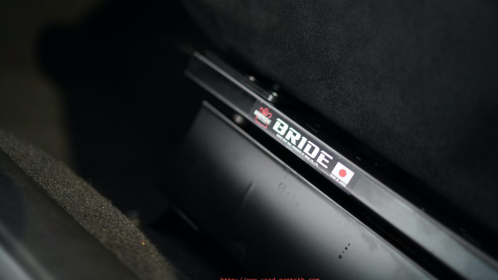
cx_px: 249
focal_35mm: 37
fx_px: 488
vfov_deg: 32.0
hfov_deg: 54.0
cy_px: 130
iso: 1600
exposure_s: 1/40
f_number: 1.4
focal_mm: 35
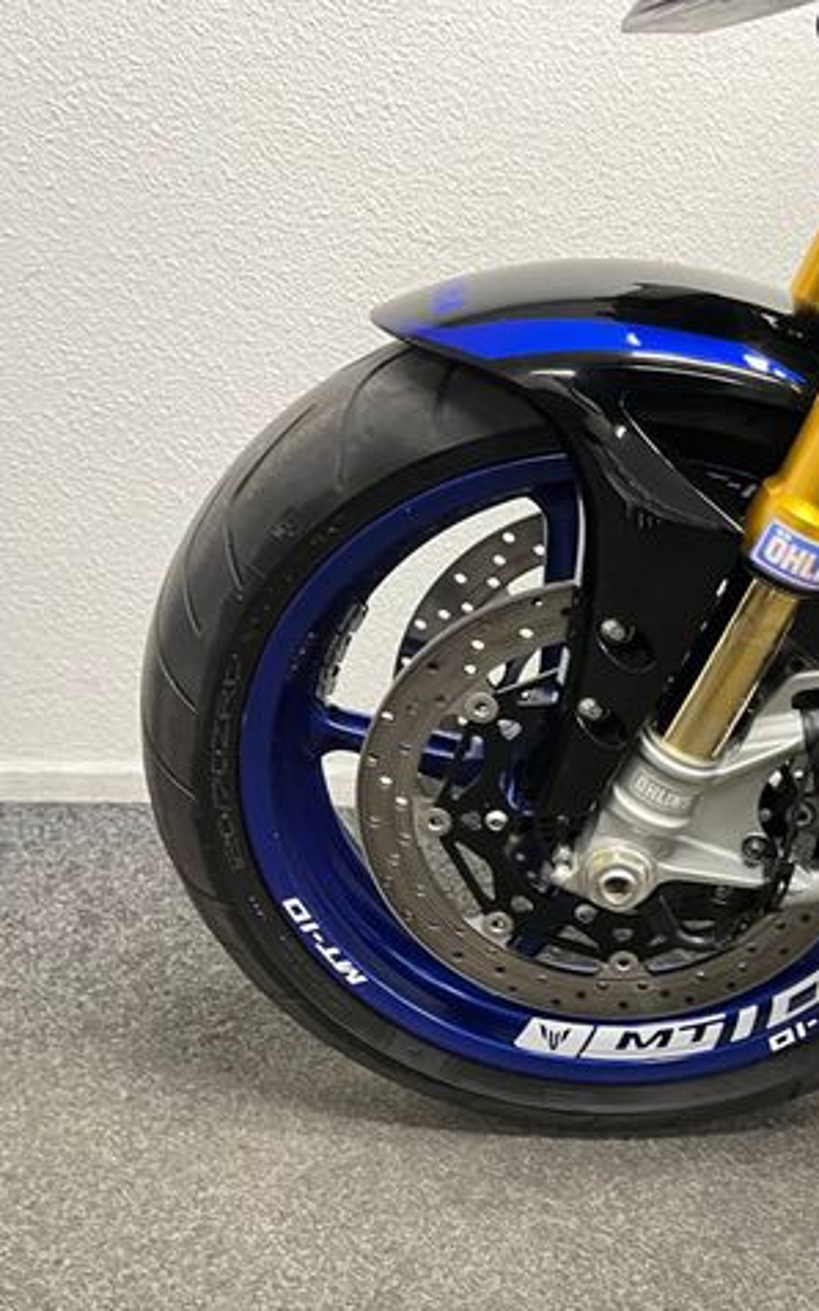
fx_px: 1322
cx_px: 726
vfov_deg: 52.8
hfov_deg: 32.8
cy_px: 654
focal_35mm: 37
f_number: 1.6
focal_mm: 5.1
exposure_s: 1/50
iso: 400
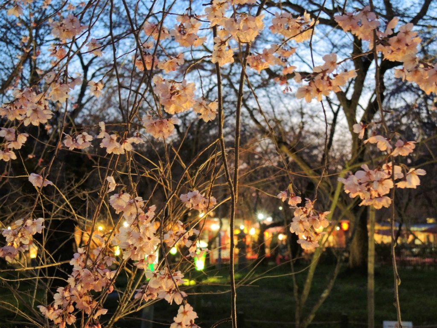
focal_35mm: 58
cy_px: 164
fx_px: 732
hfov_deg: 33.2
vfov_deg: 25.2
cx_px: 218
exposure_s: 1/13
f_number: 2.8
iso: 720
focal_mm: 12.5
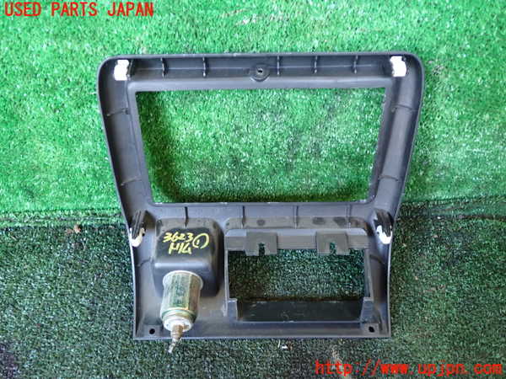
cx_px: 253
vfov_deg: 46.8
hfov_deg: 60.0
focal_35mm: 30
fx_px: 439
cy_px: 190
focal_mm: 5.4
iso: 640
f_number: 2.3
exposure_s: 1/30
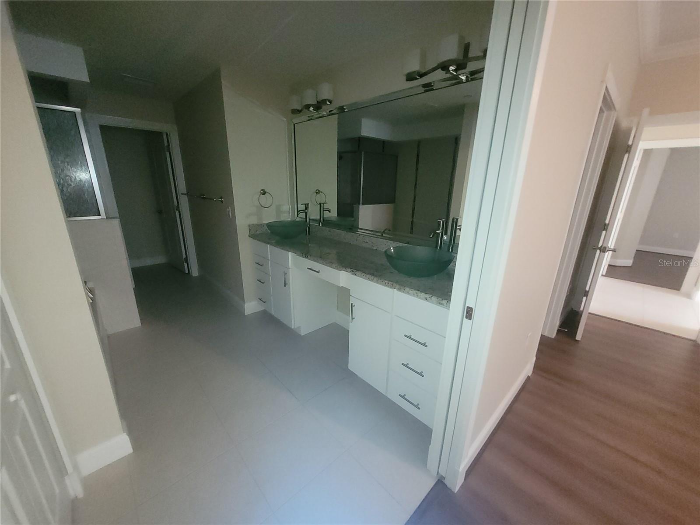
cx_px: 350
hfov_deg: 106.2
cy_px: 262
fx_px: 263
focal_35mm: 13
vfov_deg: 89.9
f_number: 2.2
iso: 400
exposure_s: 1/30
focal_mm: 1.74
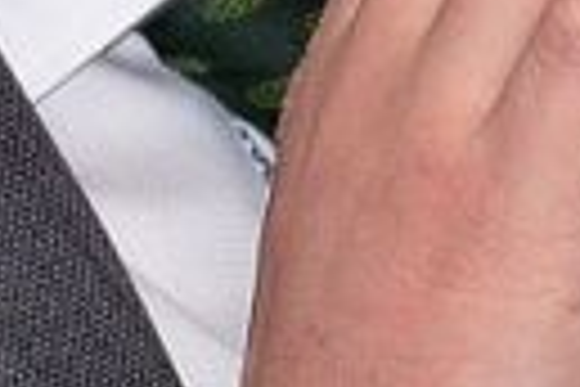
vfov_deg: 0.8
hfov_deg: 1.2
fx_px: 27724
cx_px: 396
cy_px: -526
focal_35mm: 1721
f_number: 5
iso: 1600
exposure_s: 1/60
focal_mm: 145
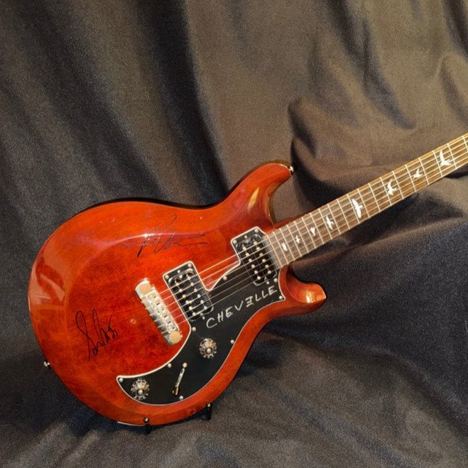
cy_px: 239
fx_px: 444
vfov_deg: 55.6
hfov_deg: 55.3
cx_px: 276
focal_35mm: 29
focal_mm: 6.76
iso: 200
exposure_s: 1/4
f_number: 1.78
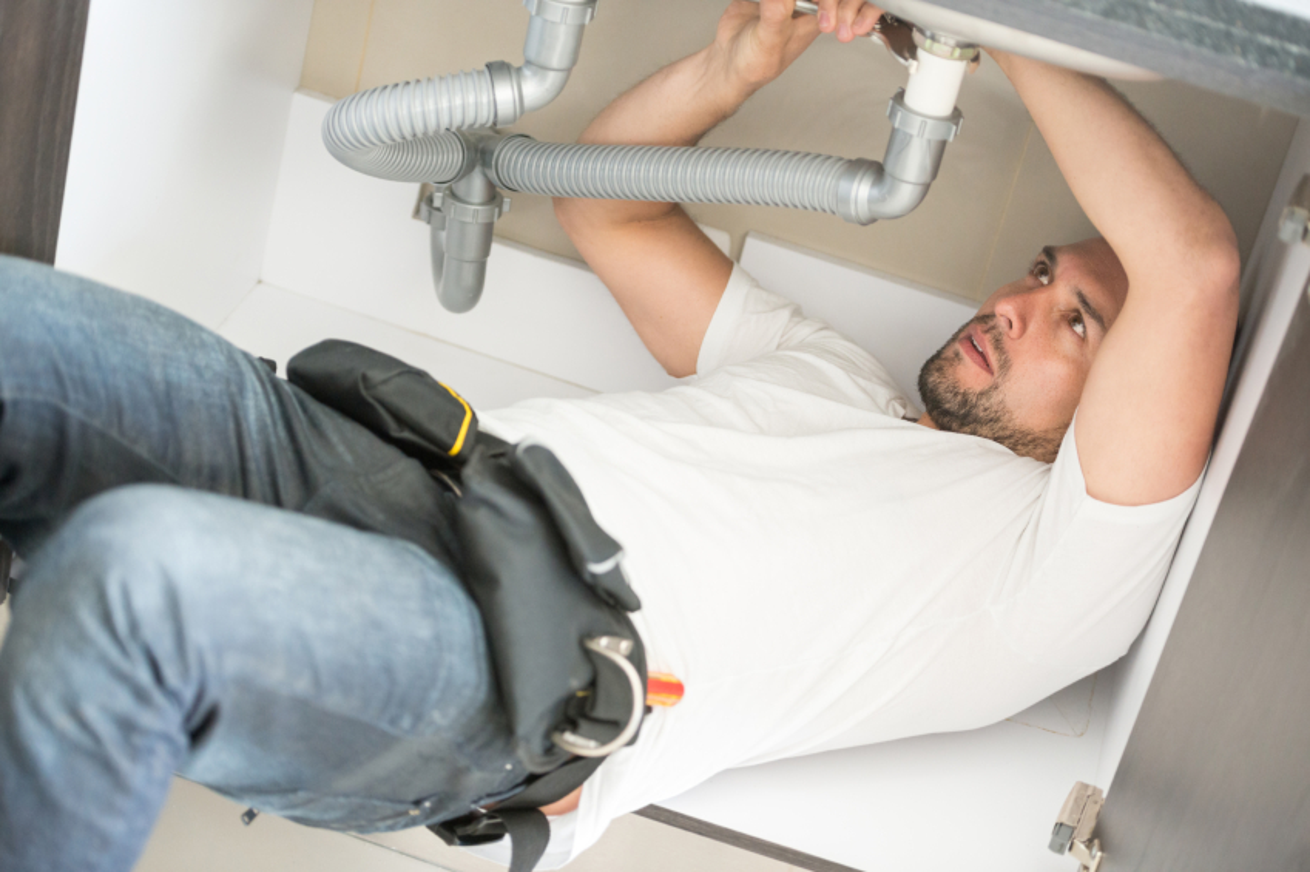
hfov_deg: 23.9
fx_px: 3091
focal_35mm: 85
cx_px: 655
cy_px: 436
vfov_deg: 16.1
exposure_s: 1/250
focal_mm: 85
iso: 1600
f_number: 2.8
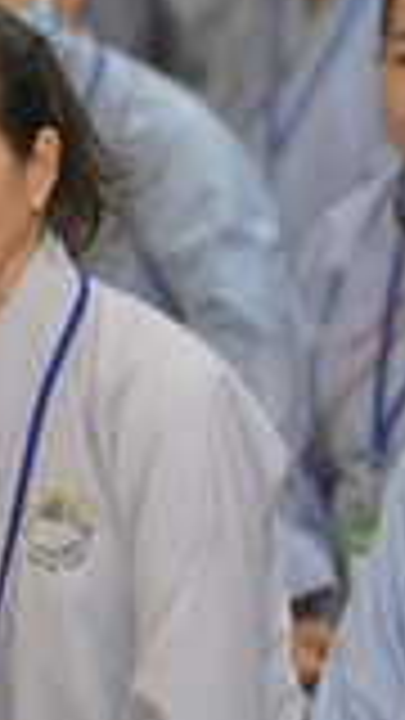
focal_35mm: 362
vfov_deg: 6.0
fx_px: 6911
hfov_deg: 3.3
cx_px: 554
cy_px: 504
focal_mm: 85
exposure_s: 1/160
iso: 1250
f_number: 2.5
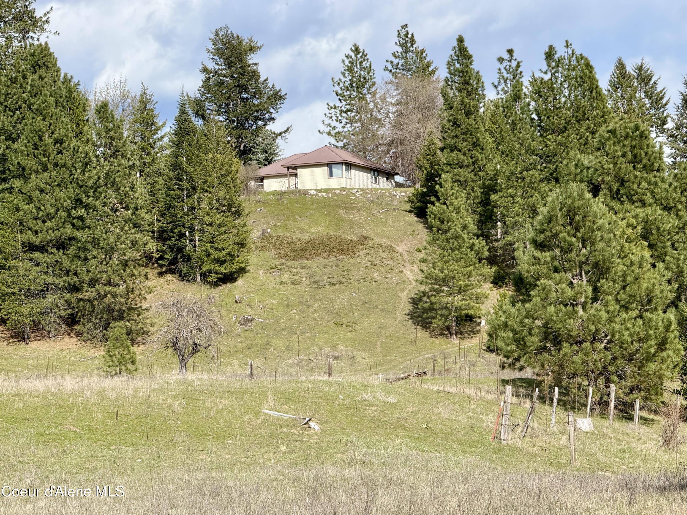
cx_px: 344
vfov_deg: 12.3
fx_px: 2382
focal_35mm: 120
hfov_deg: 16.4
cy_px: 258
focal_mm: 15.66
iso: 64
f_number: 2.8
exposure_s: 1/1818
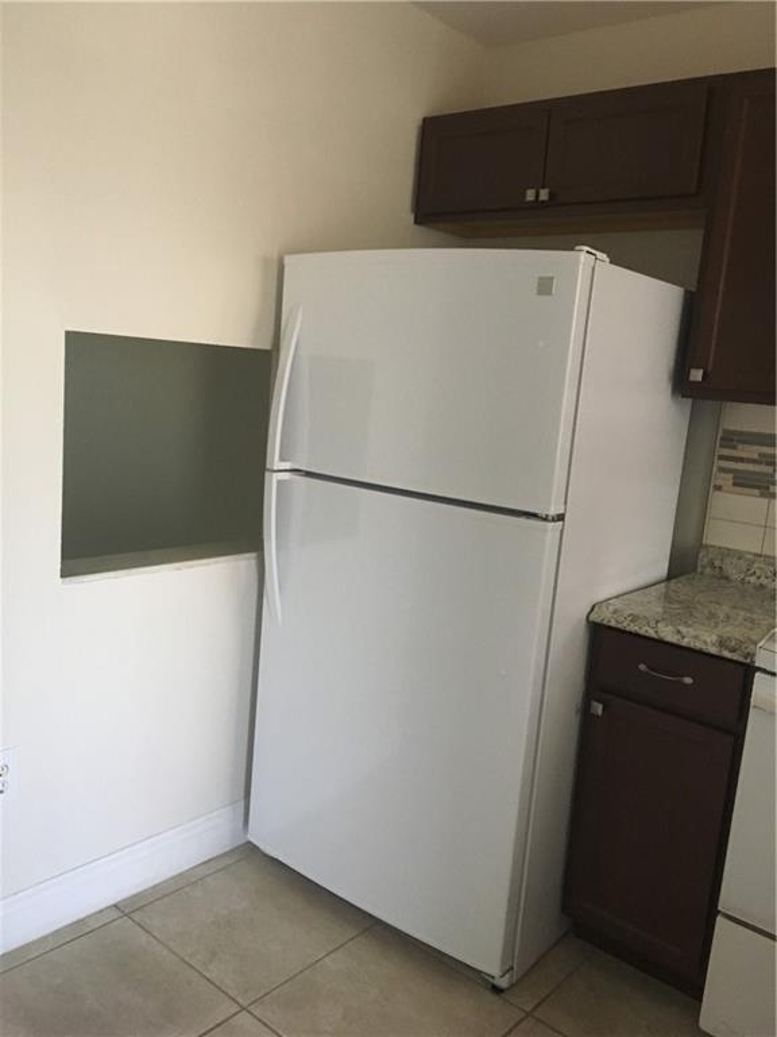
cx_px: 388
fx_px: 868
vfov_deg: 61.7
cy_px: 518
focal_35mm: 29
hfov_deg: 48.2
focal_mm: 4.15
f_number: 2.2
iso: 200
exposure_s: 1/30
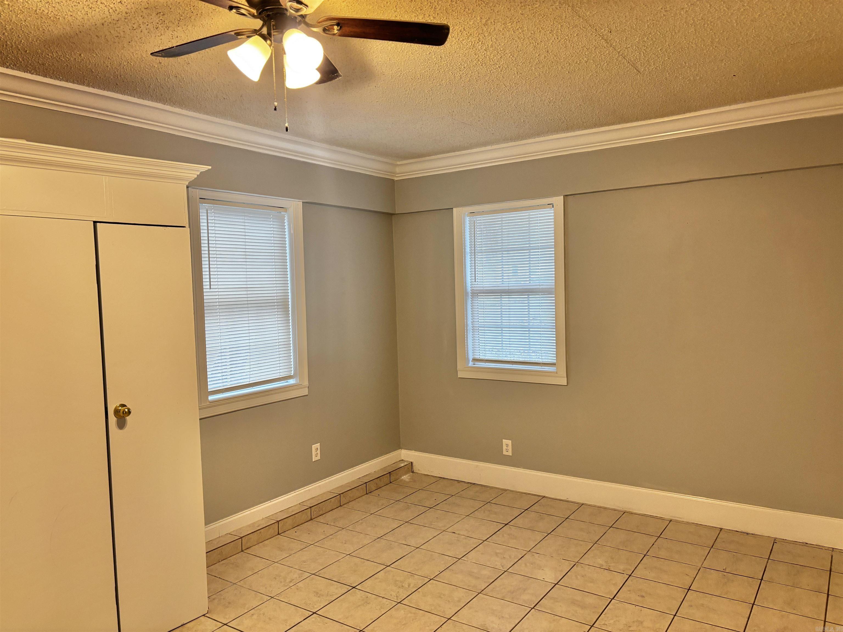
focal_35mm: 26
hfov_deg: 67.3
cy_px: 316
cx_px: 422
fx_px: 633
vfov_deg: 53.1
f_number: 1.6
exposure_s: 1/60
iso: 125
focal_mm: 5.96
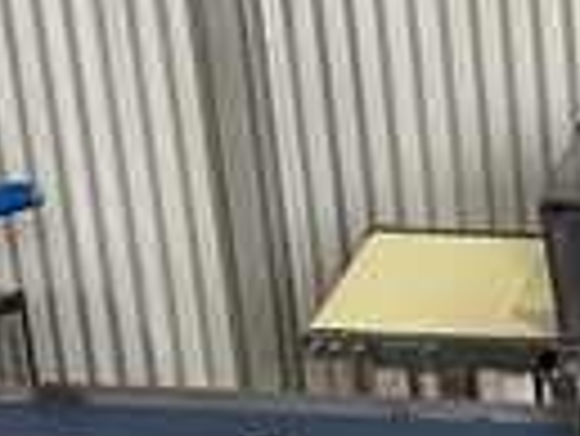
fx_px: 2163
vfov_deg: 11.1
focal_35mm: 129
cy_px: 638
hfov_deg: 13.4
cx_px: 1102
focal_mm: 4.25
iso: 125
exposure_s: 1/75
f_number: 1.8
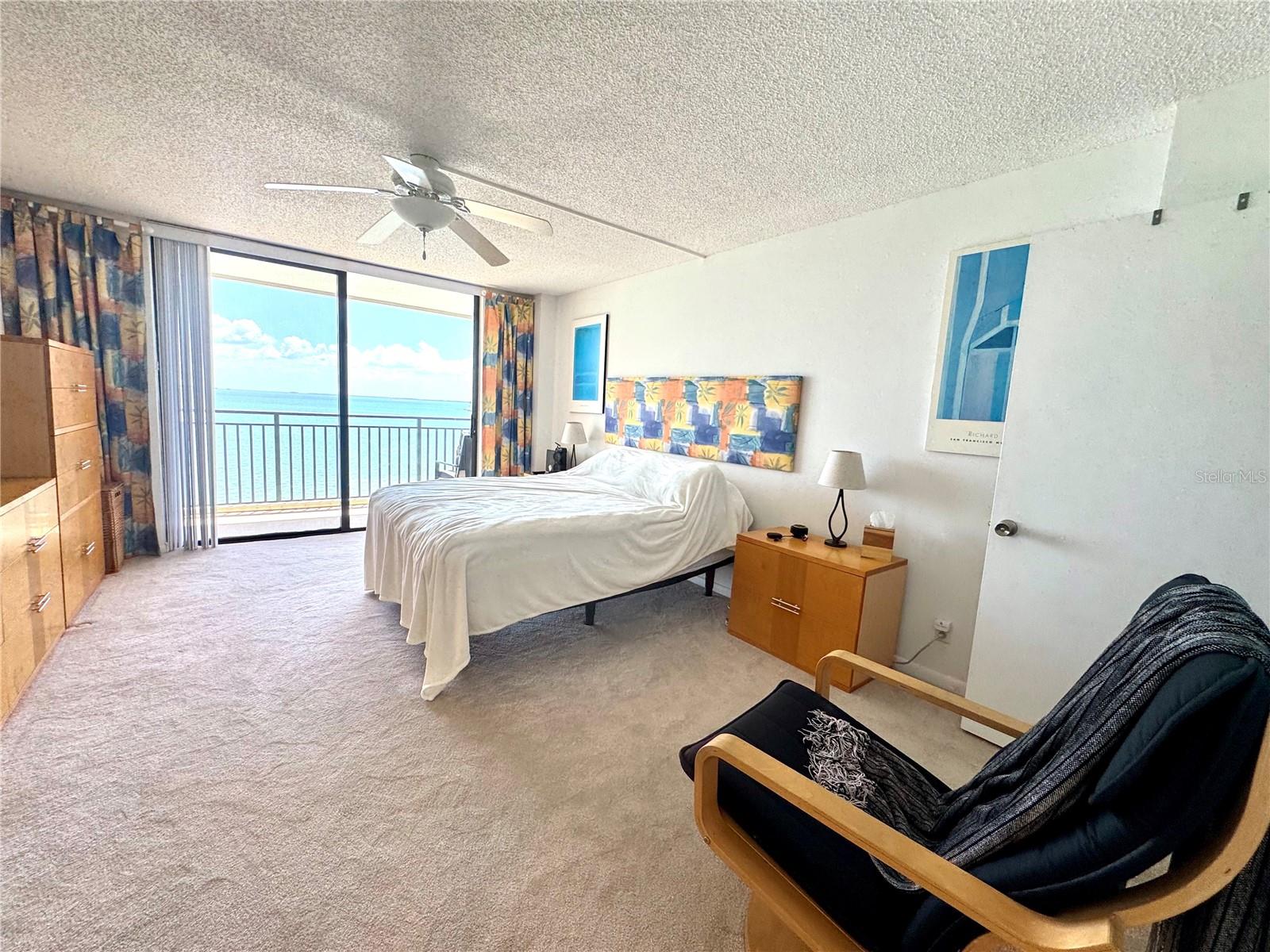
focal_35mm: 14
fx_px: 514
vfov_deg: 85.7
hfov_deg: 102.1
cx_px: 635
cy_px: 476
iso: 50
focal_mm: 2.22
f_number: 2.2
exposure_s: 1/120
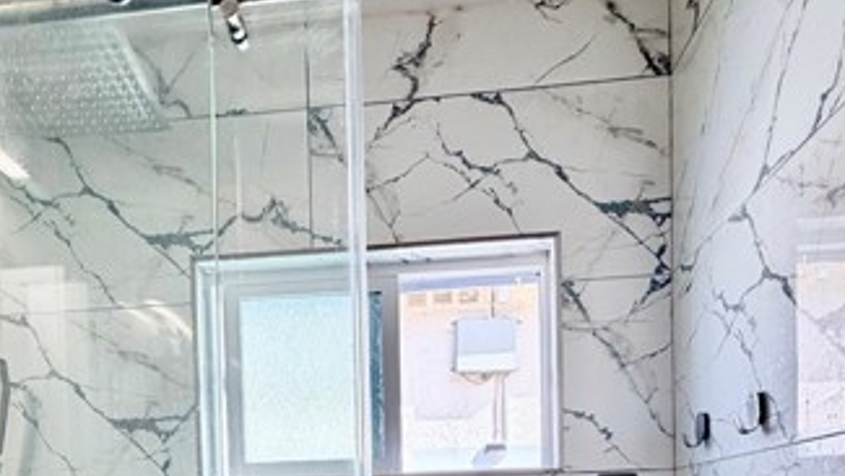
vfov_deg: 32.9
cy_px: 551
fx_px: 672
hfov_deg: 63.8
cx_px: 343
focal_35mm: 30
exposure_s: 1/120
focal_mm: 2.22
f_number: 2.2
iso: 160
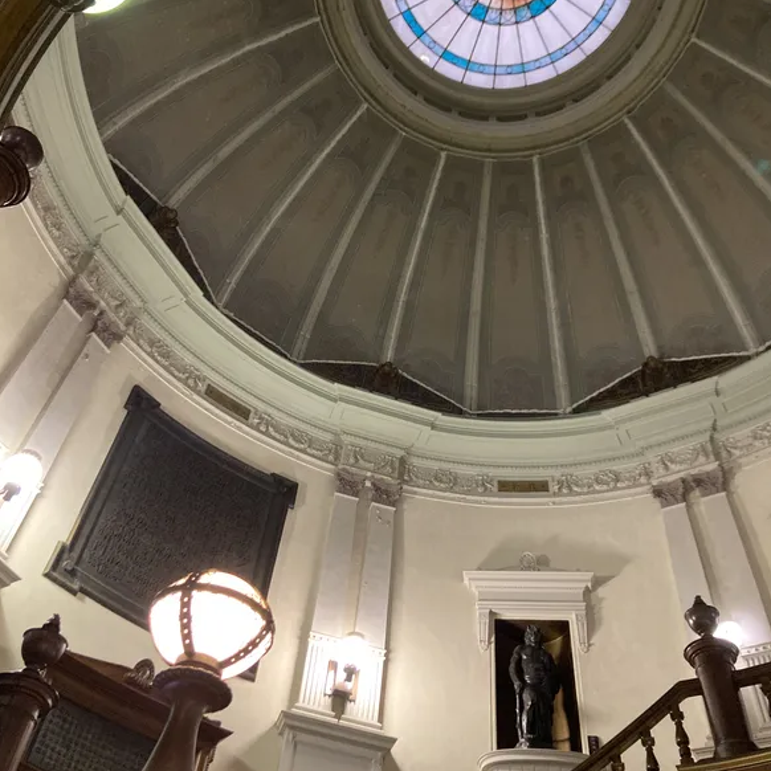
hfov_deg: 48.5
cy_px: 339
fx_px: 857
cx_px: 387
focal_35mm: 34
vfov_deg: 48.3
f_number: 1.8
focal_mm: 3.99
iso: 320
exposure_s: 1/60
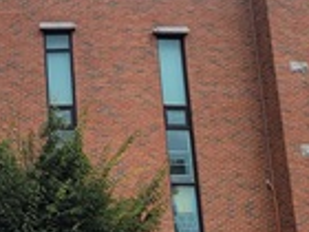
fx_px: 1107
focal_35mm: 124
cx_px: -135
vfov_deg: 11.9
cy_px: 30
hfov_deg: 14.9
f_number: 1.8
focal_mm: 5.4
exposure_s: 1/2510
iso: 40
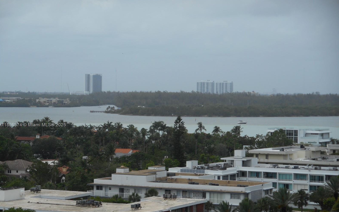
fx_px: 1155
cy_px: 125
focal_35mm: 125
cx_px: 169
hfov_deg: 16.7
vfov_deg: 10.5
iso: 80
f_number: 5.9
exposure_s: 1/400
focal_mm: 20.9
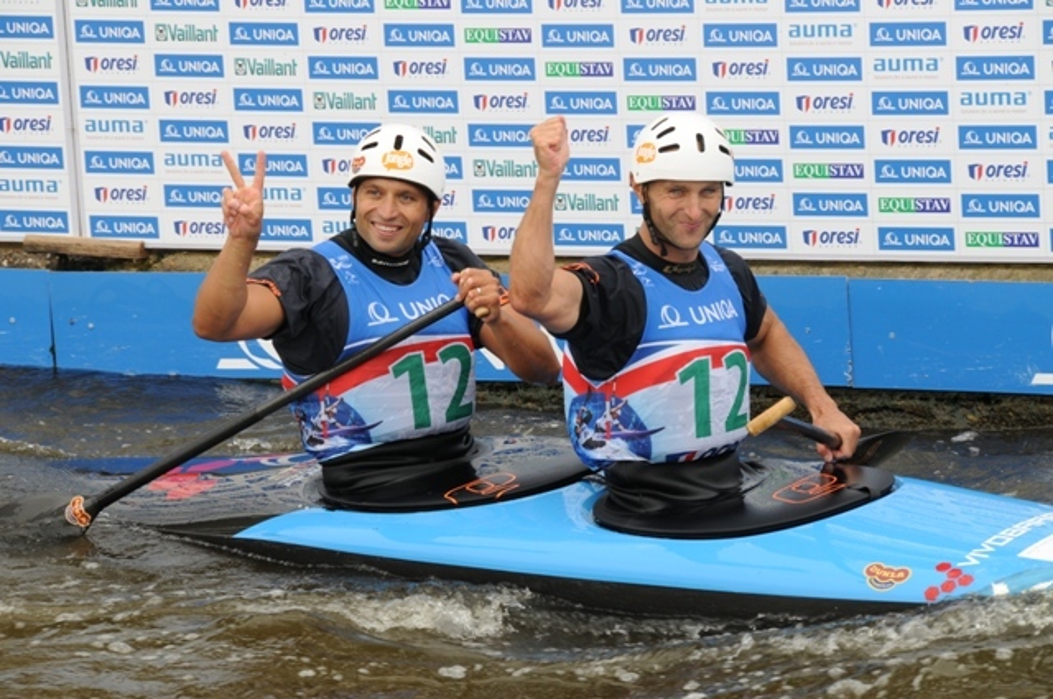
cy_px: 350
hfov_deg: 8.1
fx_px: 7449
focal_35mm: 255
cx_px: 526
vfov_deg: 5.4
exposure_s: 1/250
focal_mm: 170
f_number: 11
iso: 400
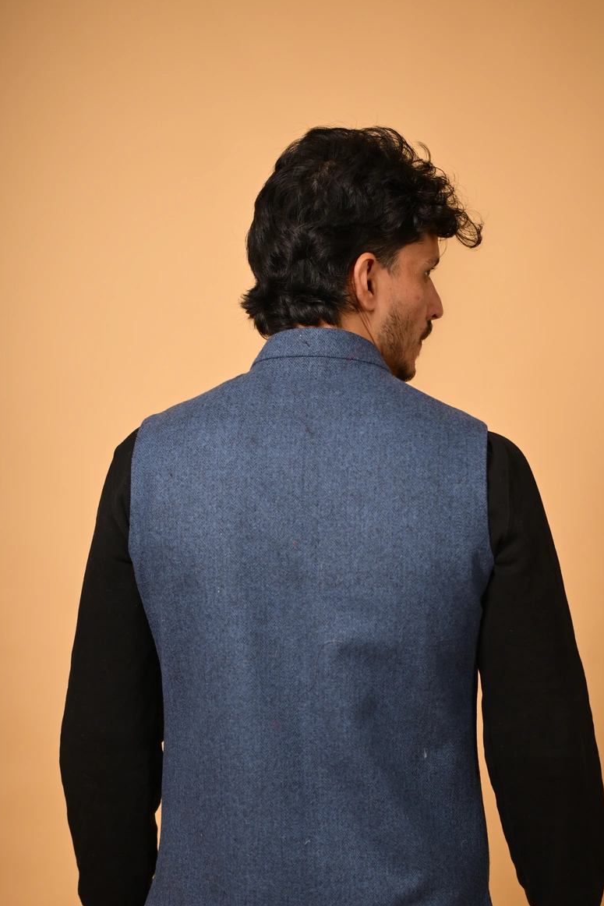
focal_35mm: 71
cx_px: 310
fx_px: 1786
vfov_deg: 28.3
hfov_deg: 19.2
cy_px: 602
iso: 200
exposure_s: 1/1250
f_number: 2.2
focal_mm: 50
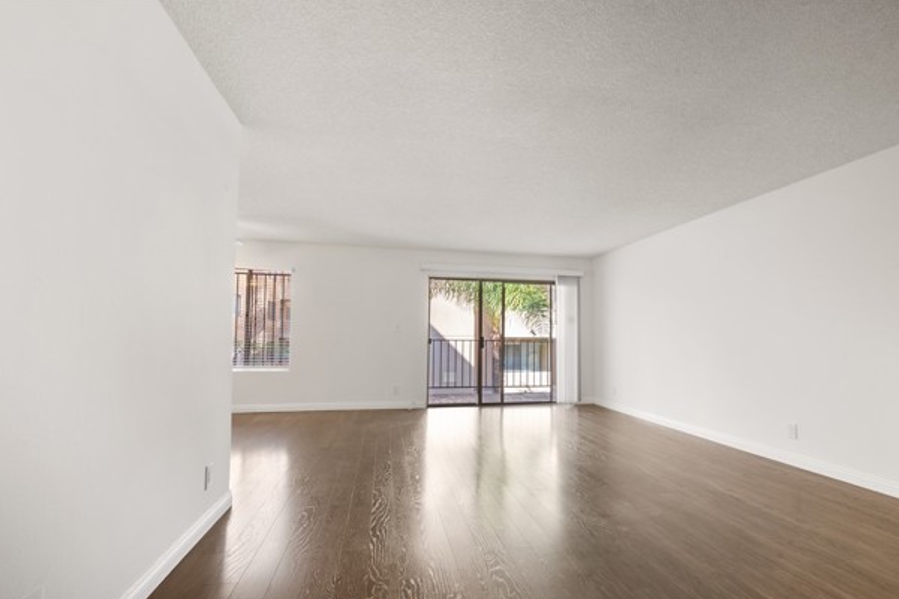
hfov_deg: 96.7
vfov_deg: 73.7
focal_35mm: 16
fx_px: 400
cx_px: 467
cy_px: 315
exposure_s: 6
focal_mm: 10
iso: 250
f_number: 10
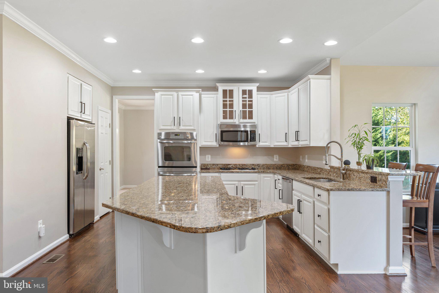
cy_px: 146
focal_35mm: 24
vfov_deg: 53.1
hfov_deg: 73.7
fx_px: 293
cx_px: 220
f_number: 8
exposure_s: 1/4
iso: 500
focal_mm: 24
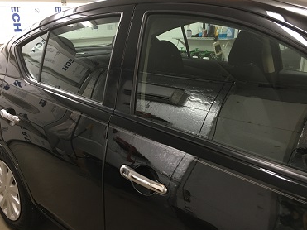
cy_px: 117
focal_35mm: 36
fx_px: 319
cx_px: 142
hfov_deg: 51.3
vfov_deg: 39.6
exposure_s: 1/30
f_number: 2.2
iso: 100
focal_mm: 4.15
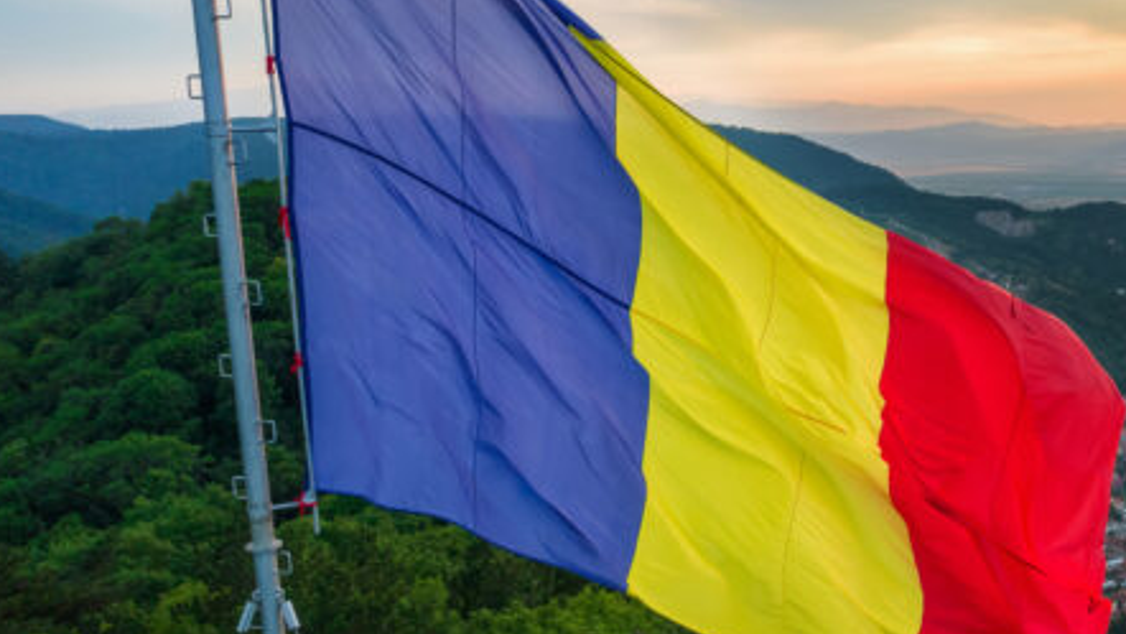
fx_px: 1195
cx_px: 904
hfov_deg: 47.6
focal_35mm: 40
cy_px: 339
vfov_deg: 29.7
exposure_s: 1/320
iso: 100
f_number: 2.8
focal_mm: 8.38
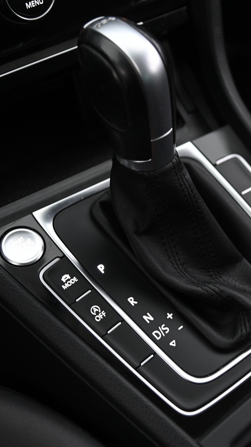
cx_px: 168
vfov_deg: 27.9
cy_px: 224
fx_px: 899
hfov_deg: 15.9
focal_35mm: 76
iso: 2000
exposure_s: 1/15
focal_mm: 48
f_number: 4
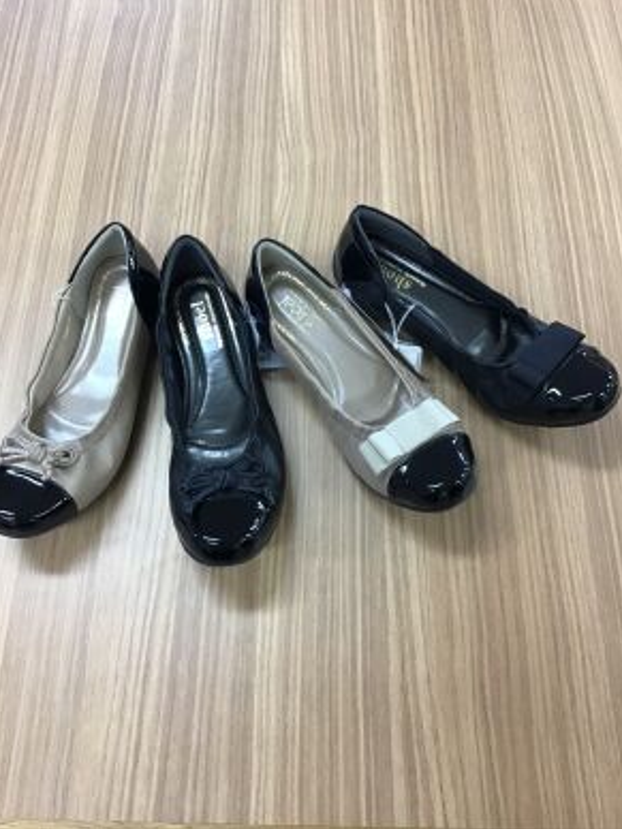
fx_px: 767
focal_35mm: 32
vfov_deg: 56.8
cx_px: 308
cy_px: 404
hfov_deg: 44.2
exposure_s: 1/30
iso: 40
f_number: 2.4
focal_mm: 3.3
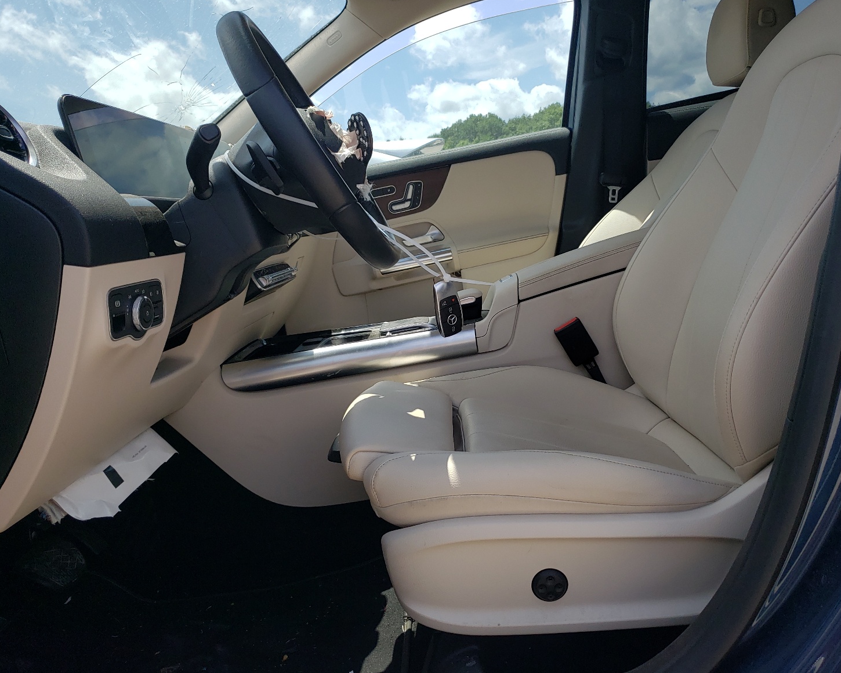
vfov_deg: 51.5
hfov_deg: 62.2
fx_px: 697
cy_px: 331
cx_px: 436
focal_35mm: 28
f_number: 1.5
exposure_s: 1/2000
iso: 50
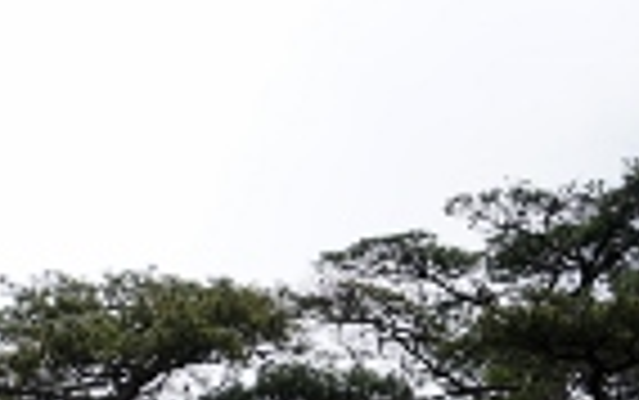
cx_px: 518
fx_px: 9760
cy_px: 555
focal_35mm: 560
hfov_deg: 3.7
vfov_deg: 2.3
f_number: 6.3
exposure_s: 1/320
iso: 100
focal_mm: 130
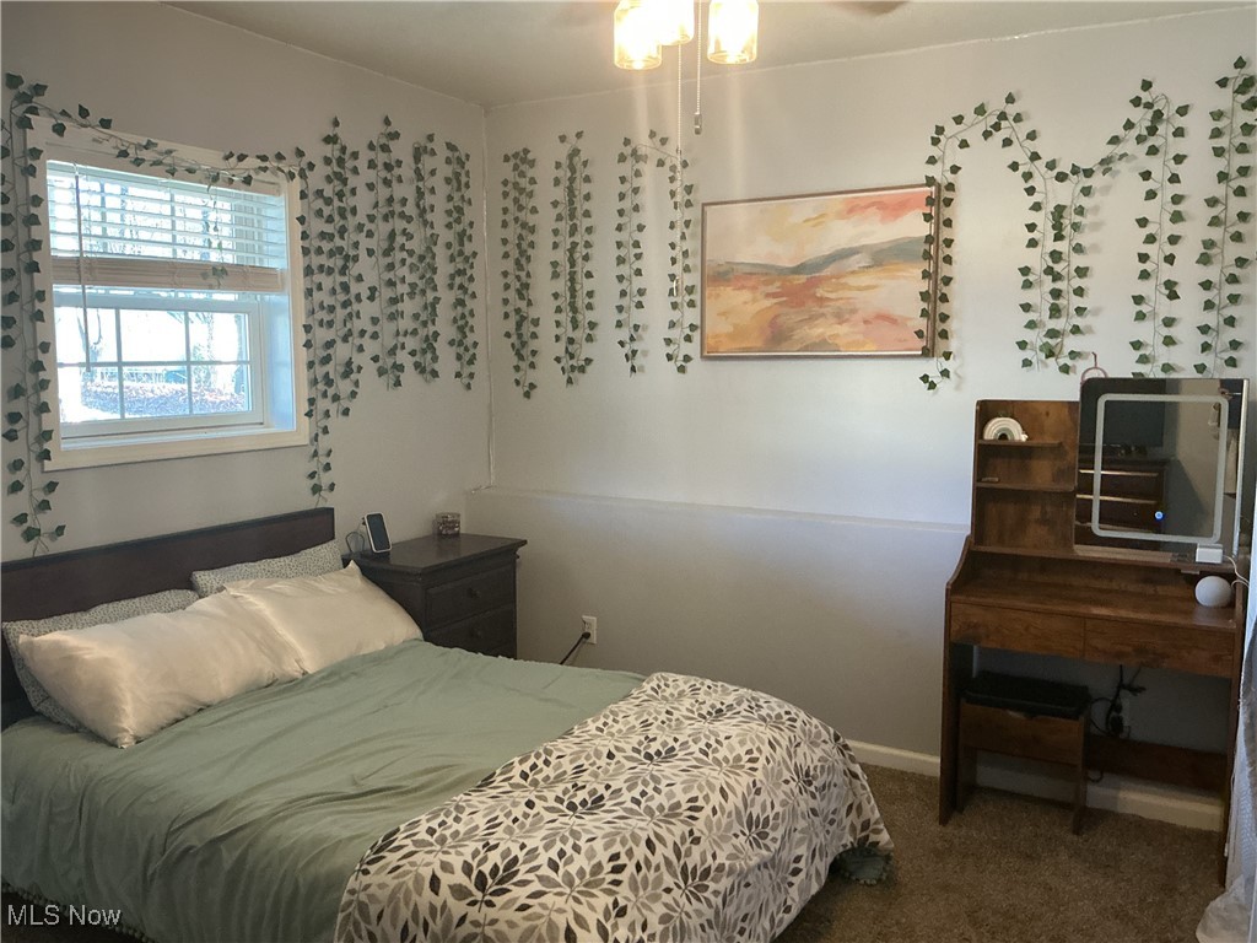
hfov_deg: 61.7
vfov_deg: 48.2
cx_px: 628
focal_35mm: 29
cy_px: 472
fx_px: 1053
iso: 200
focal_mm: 3
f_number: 1.8
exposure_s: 1/60
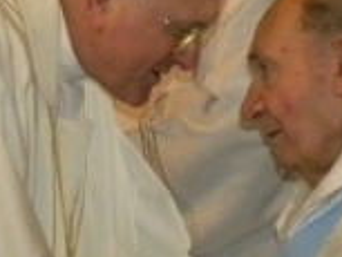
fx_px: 1770
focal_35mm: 179
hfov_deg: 11.0
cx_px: 146
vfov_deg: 8.3
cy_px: 177
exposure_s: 1/30
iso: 400
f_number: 3.2
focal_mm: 7.3
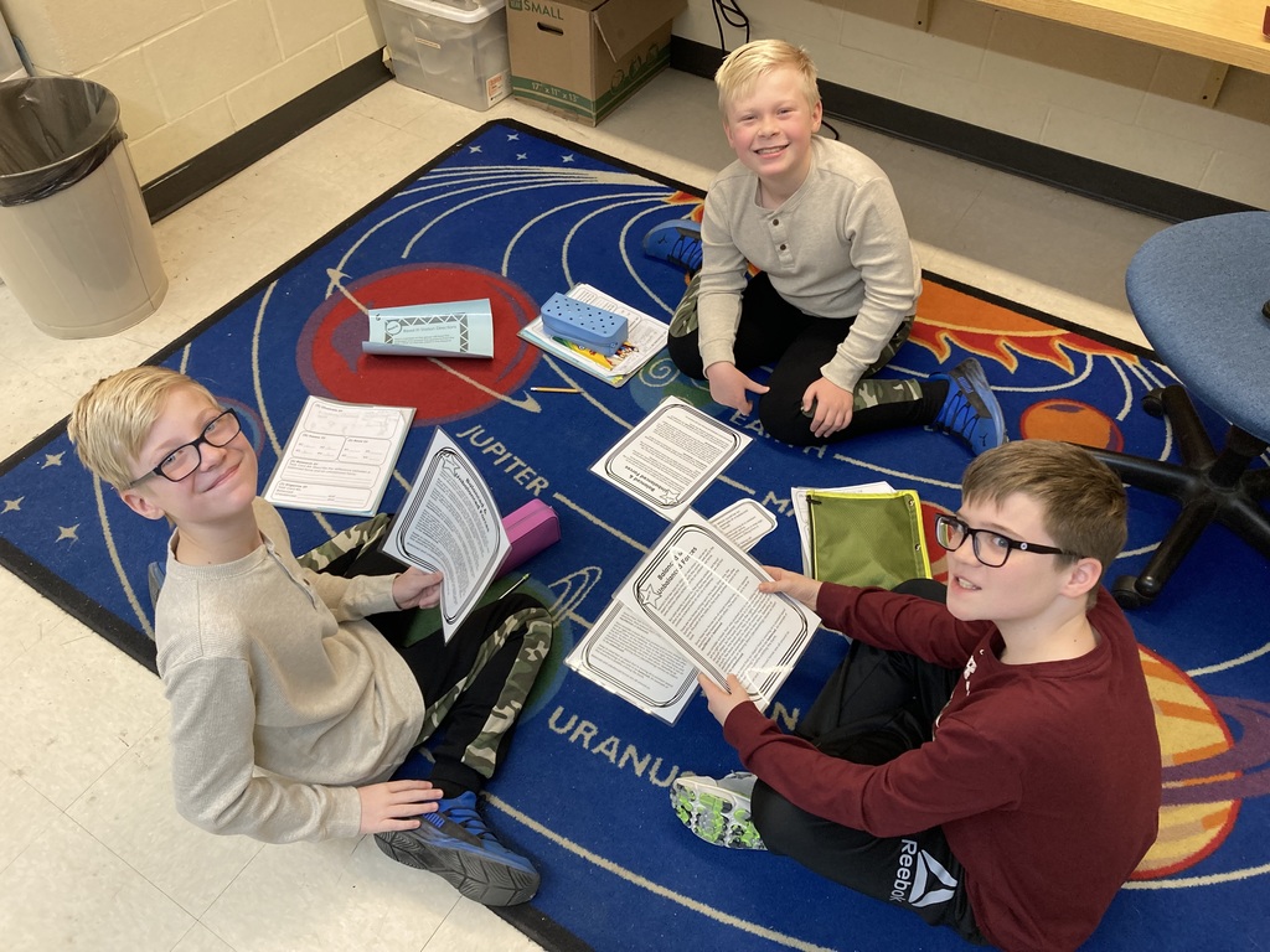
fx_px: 1027
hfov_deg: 63.4
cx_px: 635
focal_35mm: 28
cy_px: 476
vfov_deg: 49.7
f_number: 1.8
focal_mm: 3.99
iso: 125
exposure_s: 1/60
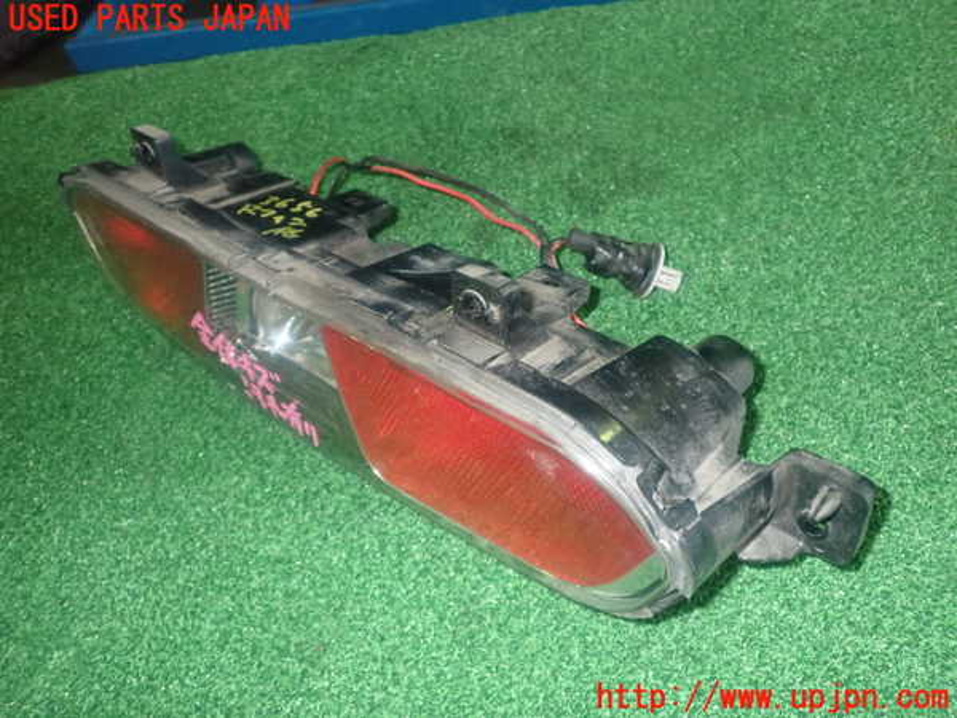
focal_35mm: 30
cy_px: 359
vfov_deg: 46.8
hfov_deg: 60.0
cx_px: 478
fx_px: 829
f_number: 6.3
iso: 800
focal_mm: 5.4
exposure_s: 1/30
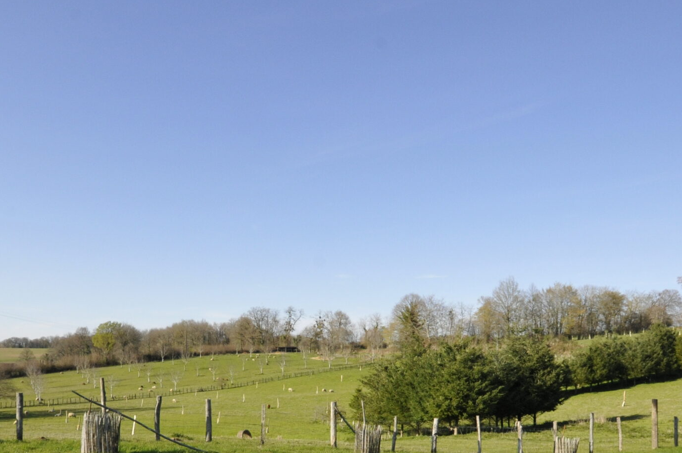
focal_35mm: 28
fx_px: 530
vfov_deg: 43.2
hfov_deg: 65.3
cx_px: 301
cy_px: 390
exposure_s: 1/500
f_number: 11
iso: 800
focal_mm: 10
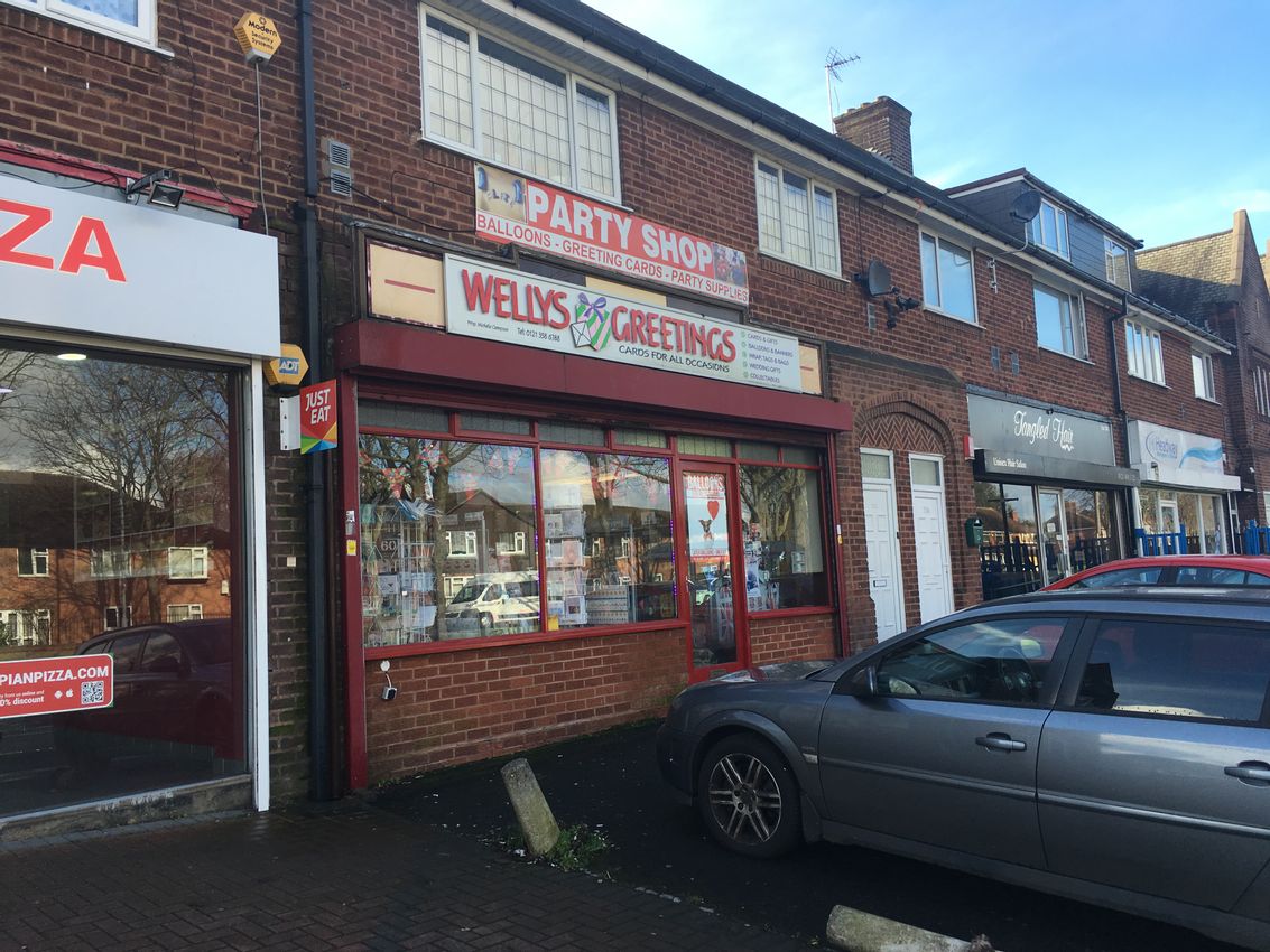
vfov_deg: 48.2
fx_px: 1064
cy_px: 476
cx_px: 635
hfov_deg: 61.7
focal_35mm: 29
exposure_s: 1/351
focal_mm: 4.15
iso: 25
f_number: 2.2
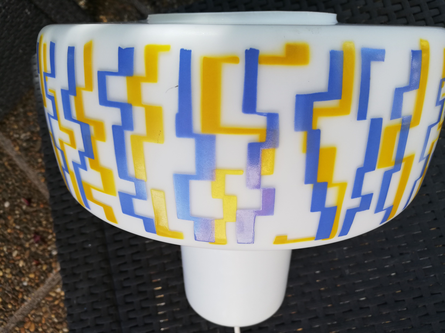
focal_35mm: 26
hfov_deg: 67.3
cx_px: 222
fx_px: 334
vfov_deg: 53.1
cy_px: 166
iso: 50
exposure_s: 1/110
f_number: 2.2
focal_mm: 3.81
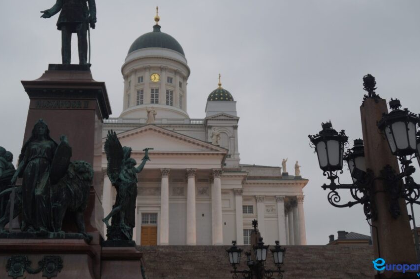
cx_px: 199
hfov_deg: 46.4
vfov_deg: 31.8
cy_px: 113
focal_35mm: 42
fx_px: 490
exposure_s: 1/30
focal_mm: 22
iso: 100
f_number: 3.5
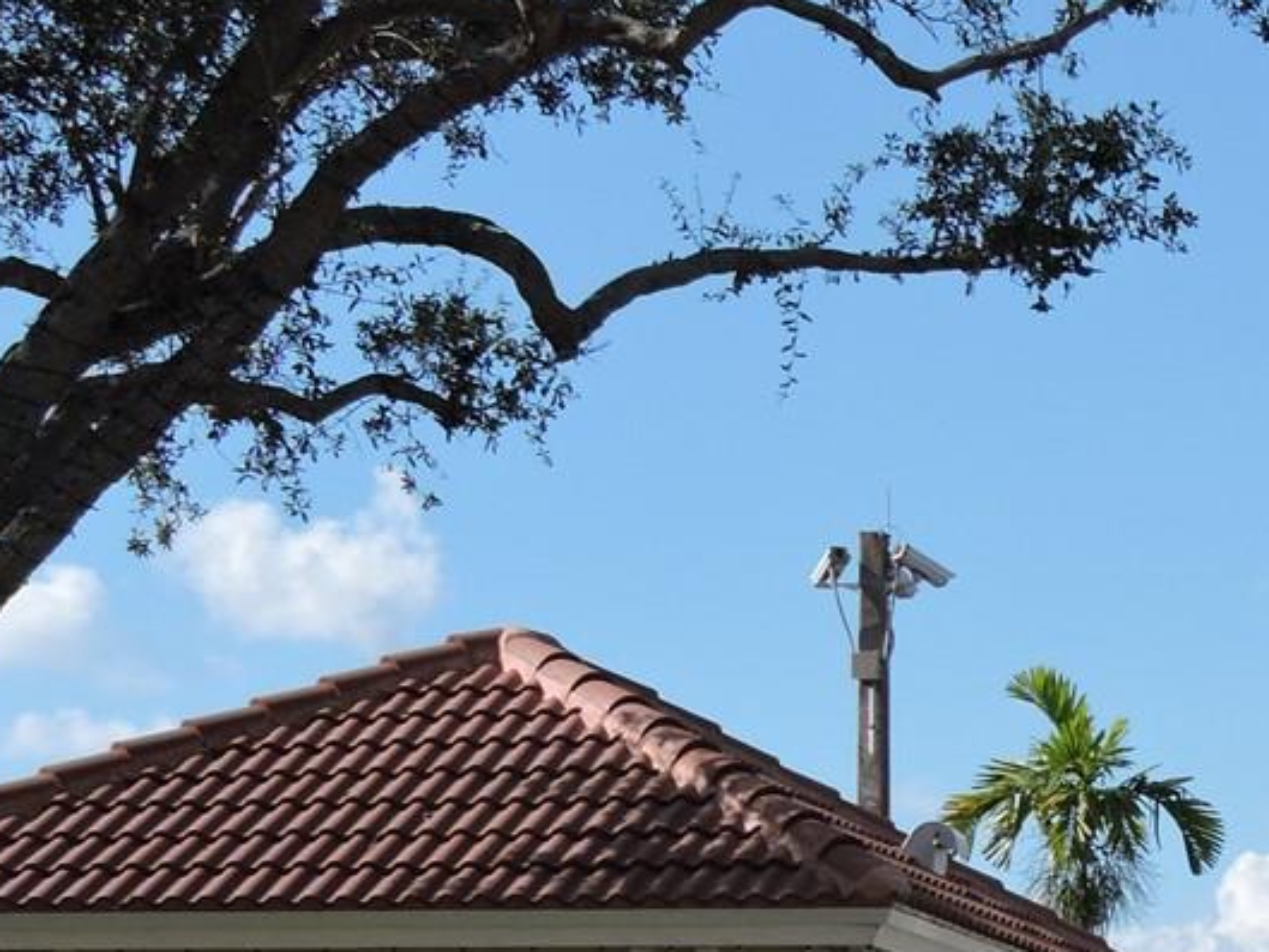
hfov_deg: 15.1
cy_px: 1225
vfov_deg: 11.9
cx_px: 1893
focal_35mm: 121
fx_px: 4437
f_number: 3.8
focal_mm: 7.2
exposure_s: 1/1000
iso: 100
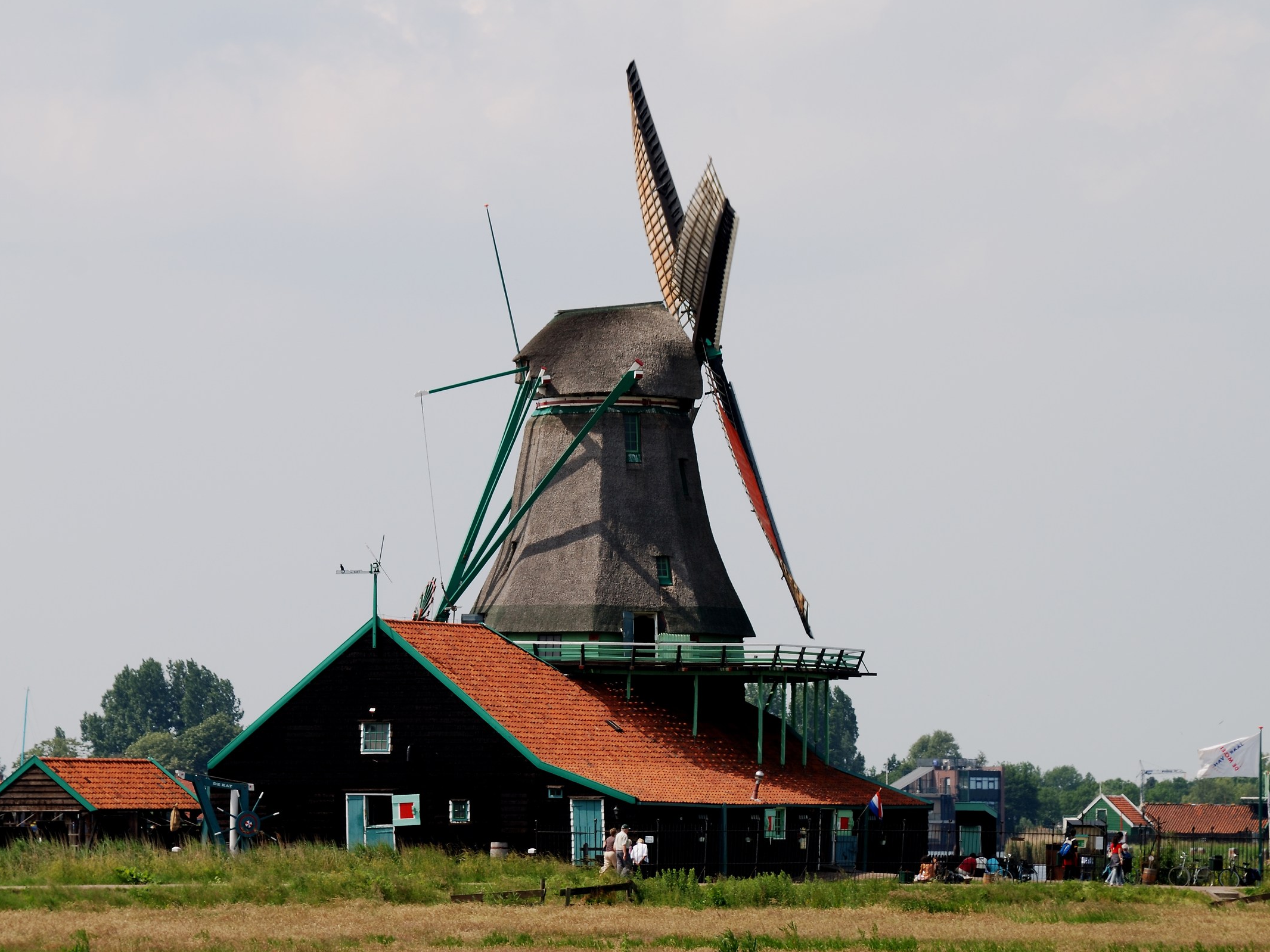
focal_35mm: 220
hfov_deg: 9.0
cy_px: 477
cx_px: 635
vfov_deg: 6.8
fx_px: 8054
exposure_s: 1/125
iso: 100
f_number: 9
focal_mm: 135
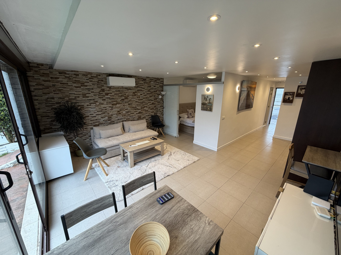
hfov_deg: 102.1
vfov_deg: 85.7
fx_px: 138
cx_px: 170
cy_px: 128
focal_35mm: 14
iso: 100
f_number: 2.2
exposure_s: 1/100
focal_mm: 2.22
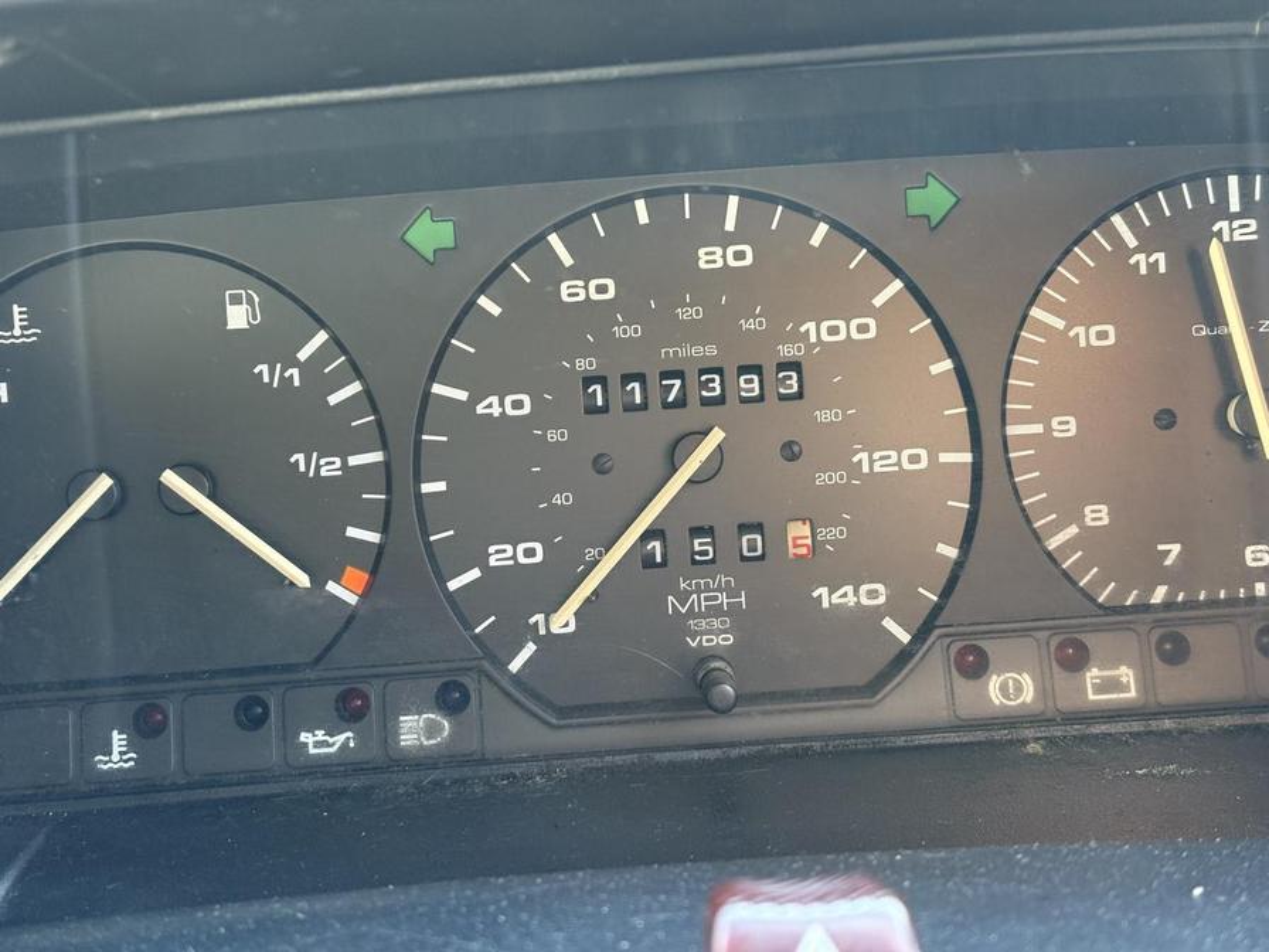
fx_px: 1906
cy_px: 476
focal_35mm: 52
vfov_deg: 28.0
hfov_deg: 36.8
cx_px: 634
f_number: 1.6
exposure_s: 1/40
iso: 200
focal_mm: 5.96
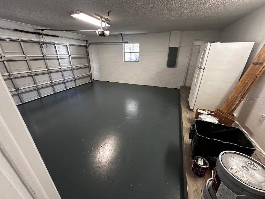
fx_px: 107
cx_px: 132
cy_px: 100
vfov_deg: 85.7
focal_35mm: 14
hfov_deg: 102.1
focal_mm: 2.22
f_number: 2.2
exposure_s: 1/60
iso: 250
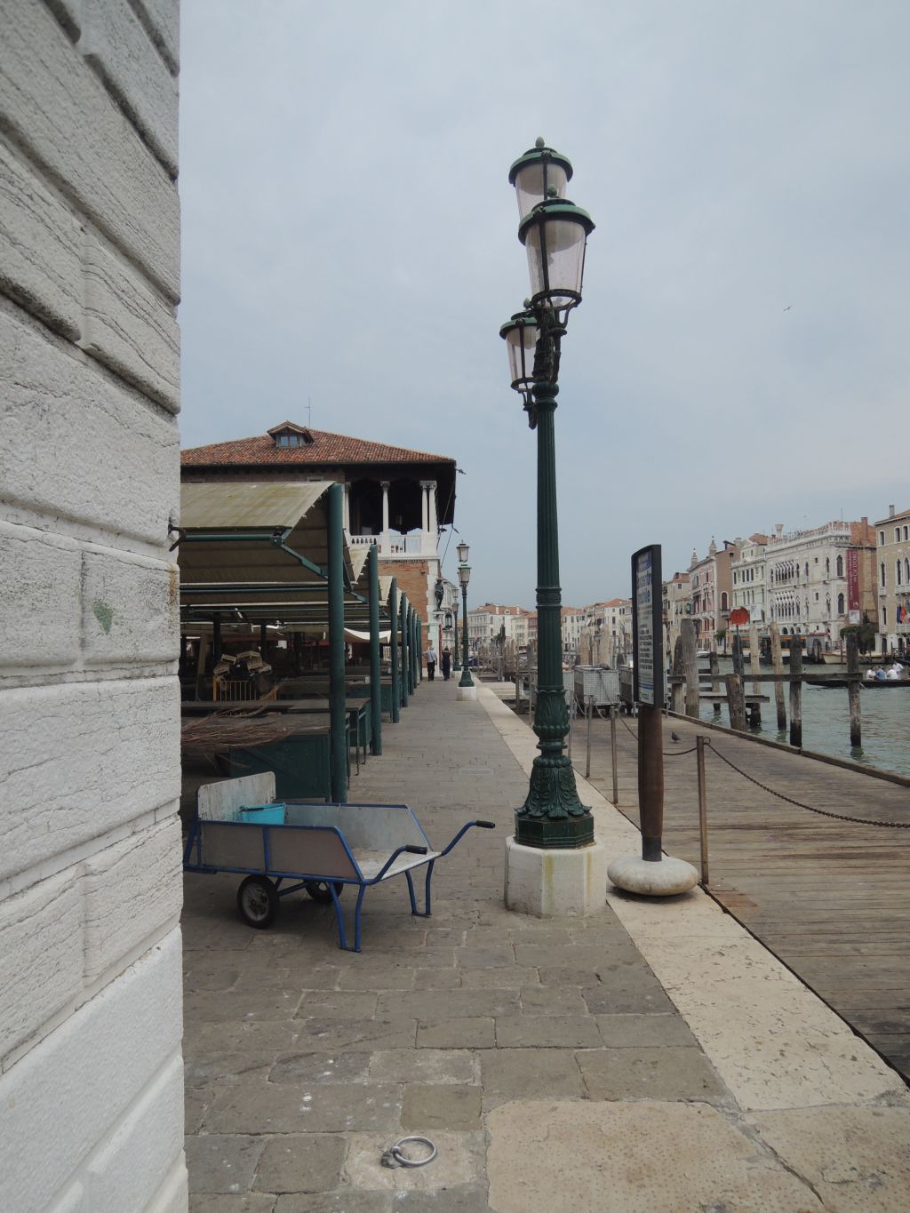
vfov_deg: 71.6
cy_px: 606
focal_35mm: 24
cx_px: 455
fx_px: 841
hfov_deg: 56.8
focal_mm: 4.3
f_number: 2.8
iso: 100
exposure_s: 1/800
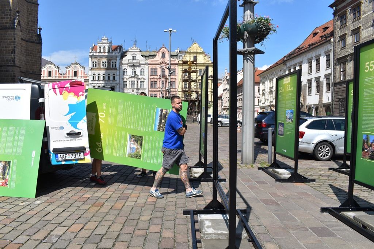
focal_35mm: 27
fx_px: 281
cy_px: 124
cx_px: 187
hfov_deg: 67.4
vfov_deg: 47.9
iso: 200
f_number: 11
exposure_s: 1/500
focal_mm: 18
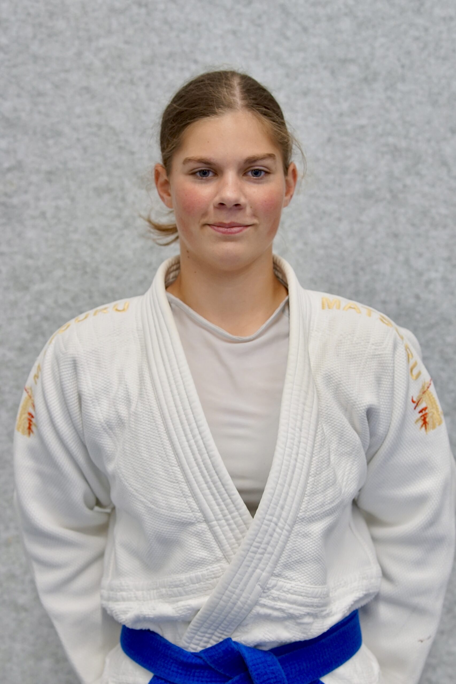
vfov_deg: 23.9
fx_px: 1615
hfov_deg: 16.1
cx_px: 228
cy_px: 342
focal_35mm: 85
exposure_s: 1/160
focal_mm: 85
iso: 800
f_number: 4
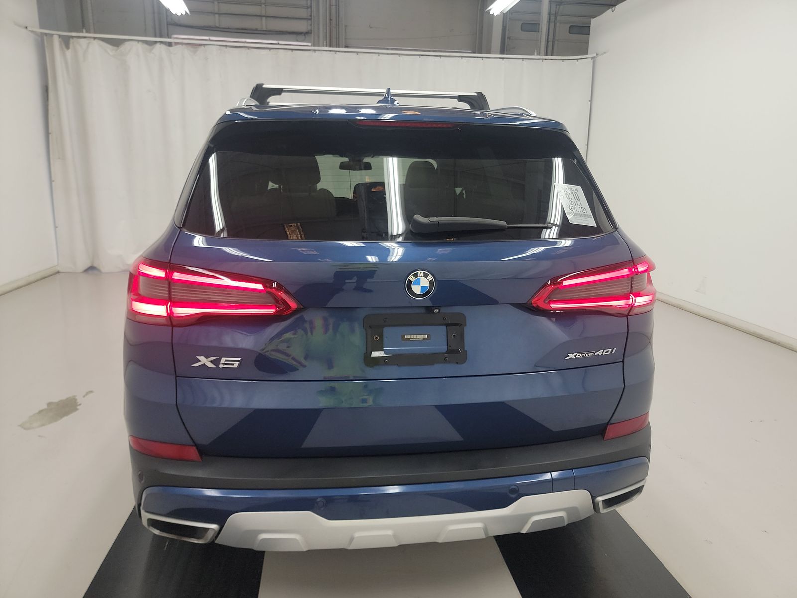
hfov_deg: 71.6
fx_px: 553
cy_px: 299
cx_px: 398
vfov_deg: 56.8
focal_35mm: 24
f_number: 1.8
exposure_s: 1/59
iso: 124
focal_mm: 6.7
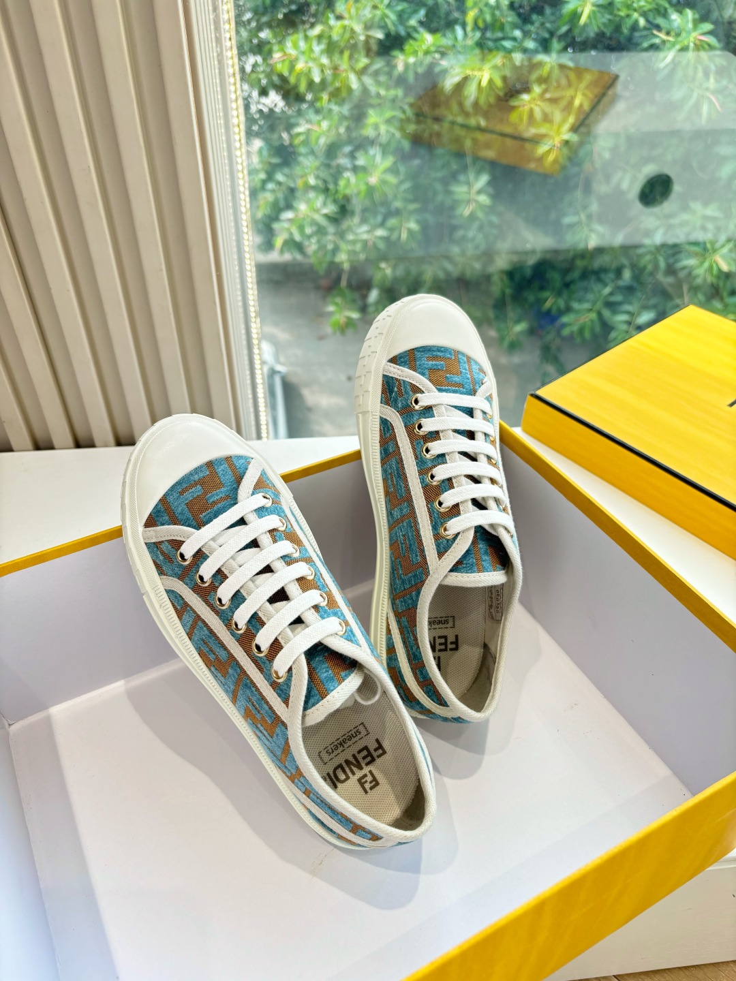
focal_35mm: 26
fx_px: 737
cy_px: 490
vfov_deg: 67.3
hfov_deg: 53.1
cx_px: 368
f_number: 1.6
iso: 50
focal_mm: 5.96
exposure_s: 1/217
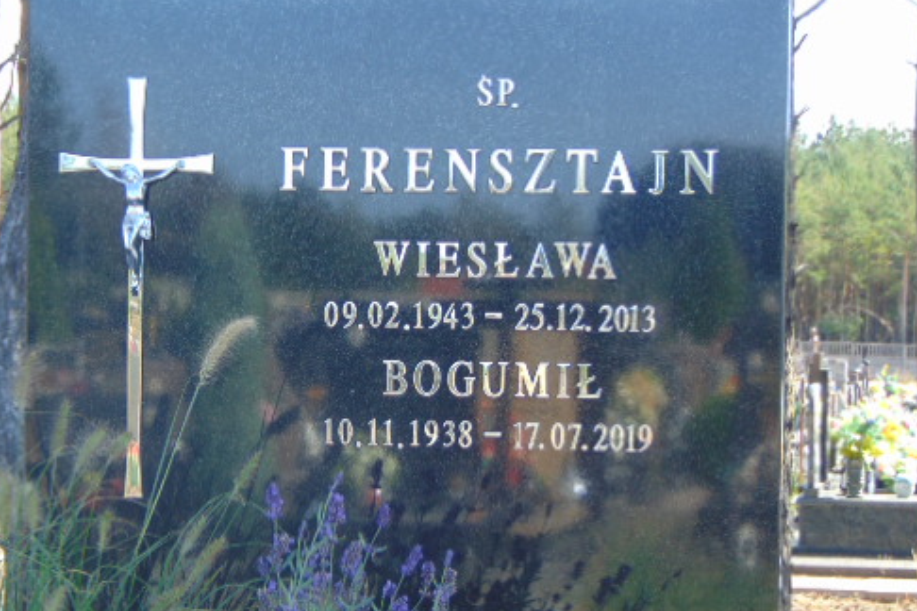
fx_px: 3770
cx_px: 332
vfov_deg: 9.3
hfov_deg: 13.9
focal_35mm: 148
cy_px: 372
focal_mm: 19.4
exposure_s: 1/125
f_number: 3.9
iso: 80
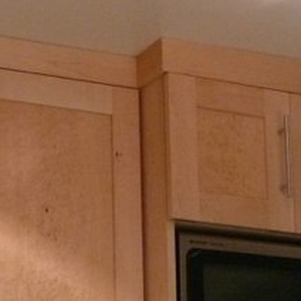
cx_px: -47
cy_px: 388
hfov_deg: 13.1
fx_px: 1279
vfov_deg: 13.0
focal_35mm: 130
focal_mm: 8.2
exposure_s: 1/30
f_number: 2.8
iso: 400
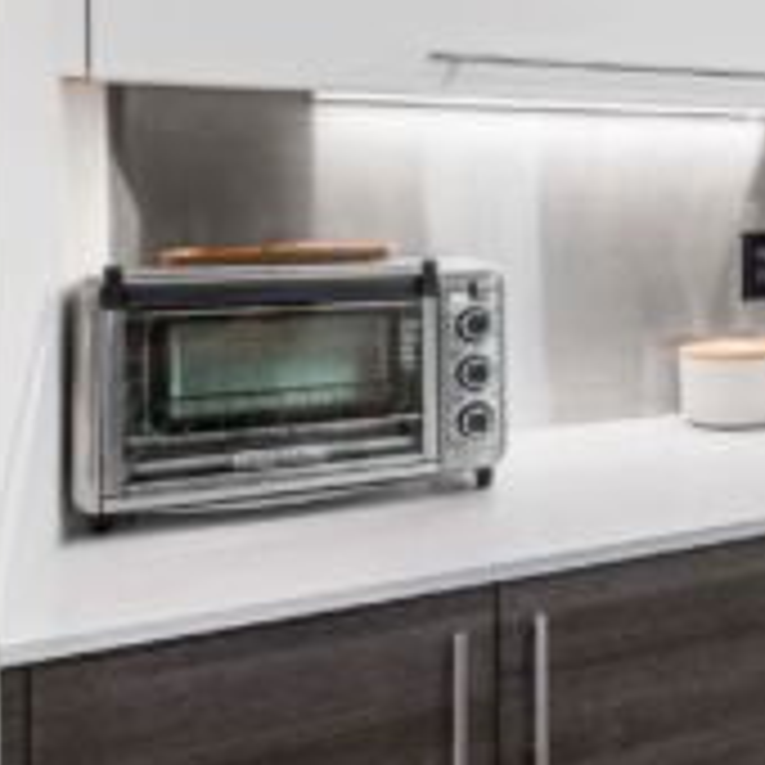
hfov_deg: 36.1
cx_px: 873
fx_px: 950
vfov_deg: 43.3
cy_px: 263
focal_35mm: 38
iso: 1000
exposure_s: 1/6
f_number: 7.1
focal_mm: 19
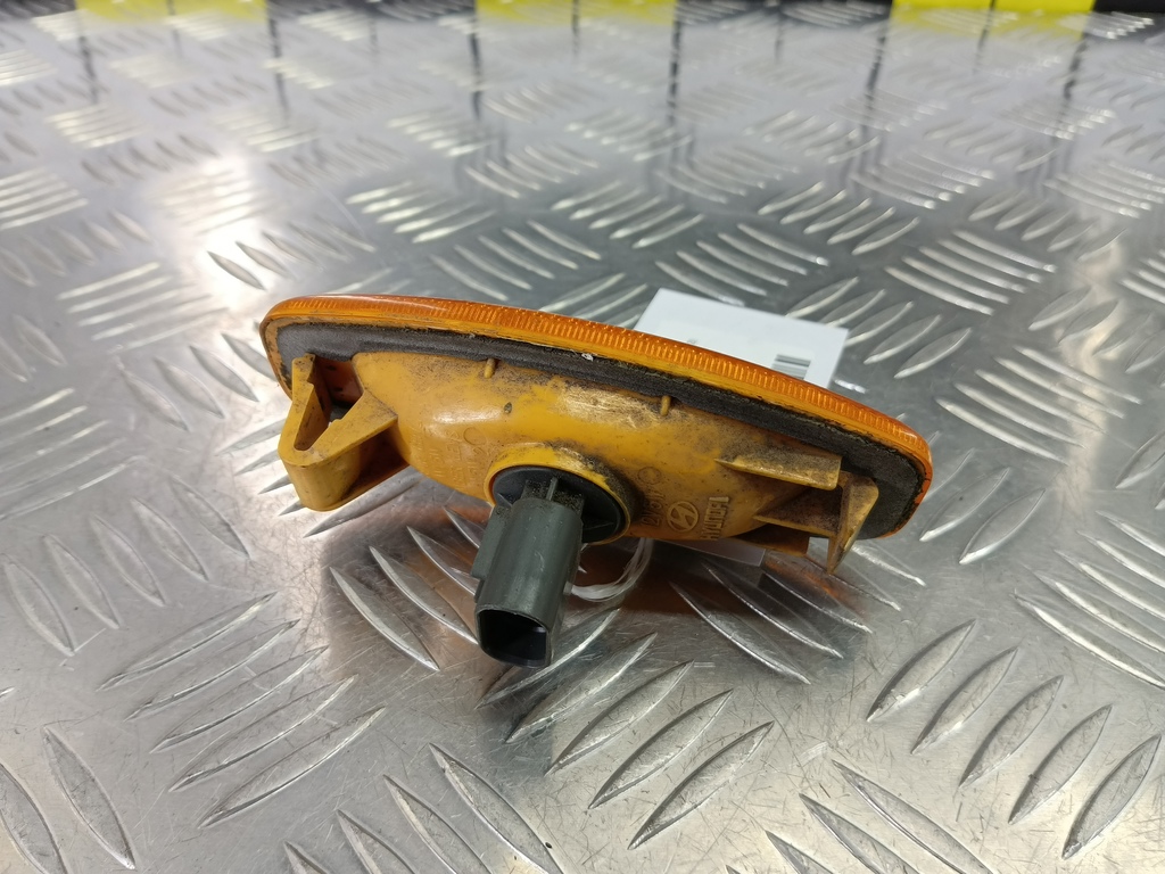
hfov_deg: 73.9
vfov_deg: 58.9
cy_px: 437
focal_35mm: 23
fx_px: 774
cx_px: 582
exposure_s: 1/50
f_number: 1.6
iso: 137
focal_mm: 4.11
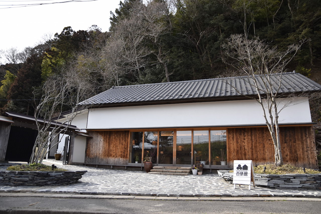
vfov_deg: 50.5
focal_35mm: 26
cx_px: 160
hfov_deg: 70.4
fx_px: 228
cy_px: 107
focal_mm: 17
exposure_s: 1/2500
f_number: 2.8
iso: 400
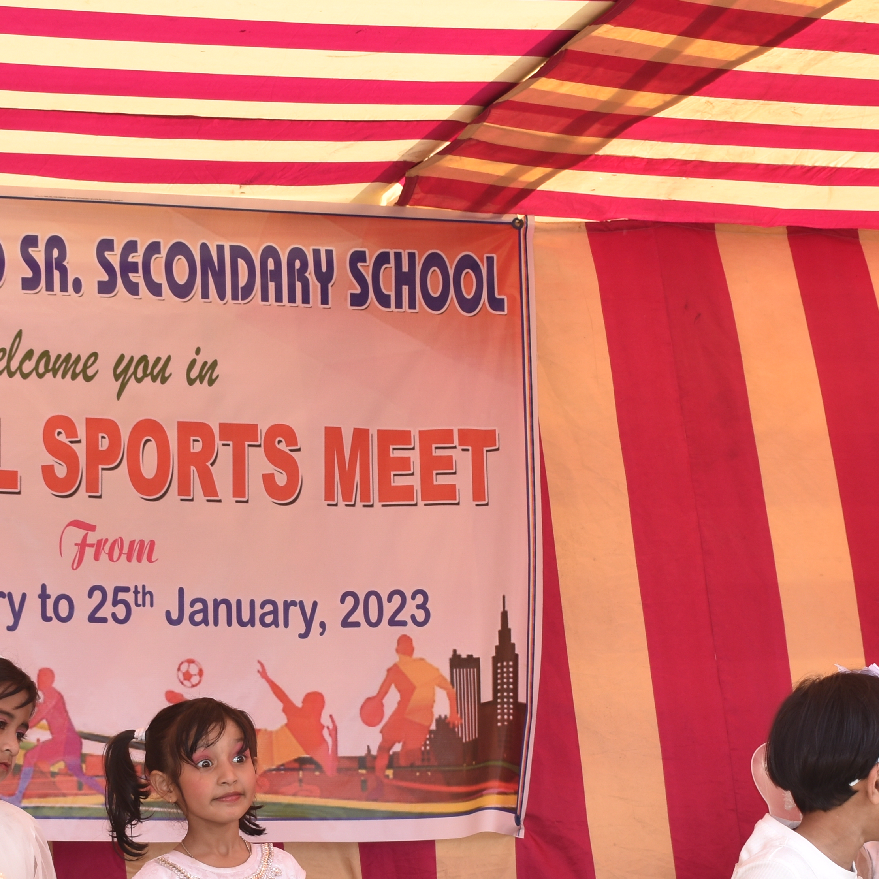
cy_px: 670
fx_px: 3160
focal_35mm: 110
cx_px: 331
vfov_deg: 15.8
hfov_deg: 15.8
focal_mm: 32
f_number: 5.6
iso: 100
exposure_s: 1/200
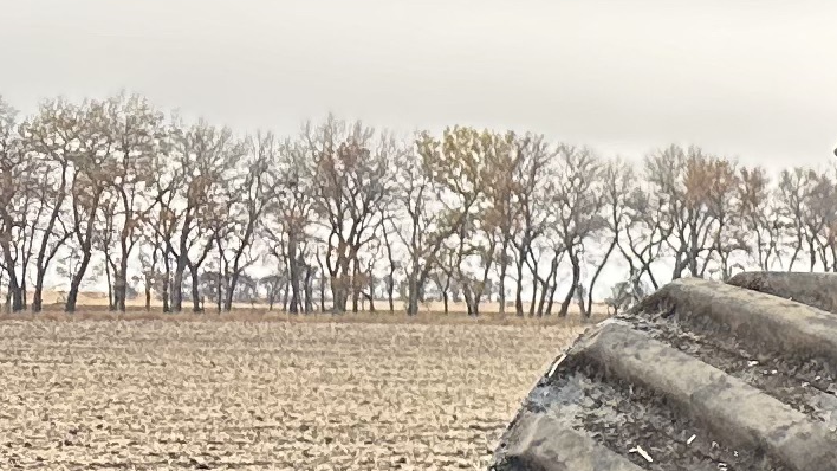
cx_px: 2301
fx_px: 3306
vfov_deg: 8.1
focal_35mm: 149
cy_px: 560
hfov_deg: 11.0
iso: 80
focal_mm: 6.86
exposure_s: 1/594
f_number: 1.78
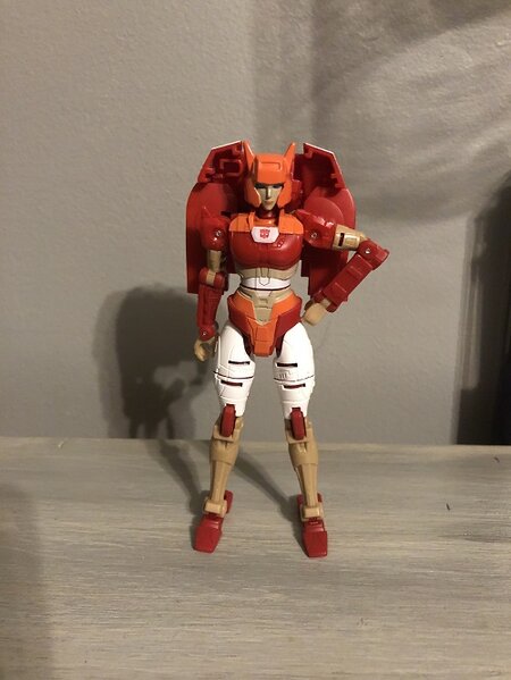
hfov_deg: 49.8
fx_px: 551
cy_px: 340
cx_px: 256
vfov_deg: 63.4
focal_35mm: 28
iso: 125
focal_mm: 3.99
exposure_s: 1/4
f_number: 1.8
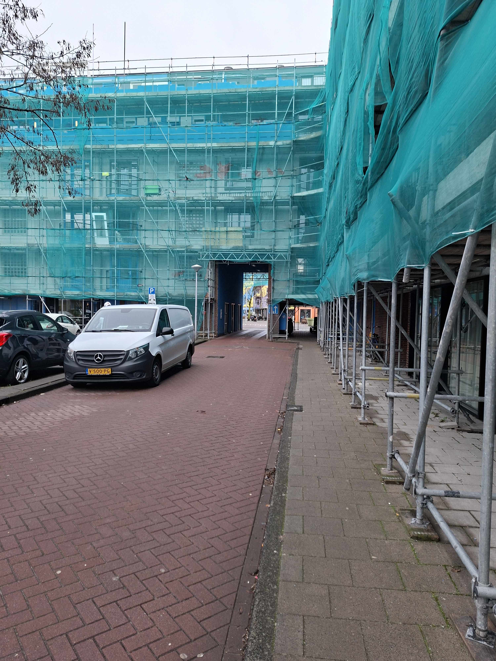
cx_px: 248
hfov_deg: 58.9
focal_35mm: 23
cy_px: 330
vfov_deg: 73.9
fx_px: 439
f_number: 1.8
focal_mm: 5.54
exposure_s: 1/205
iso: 50
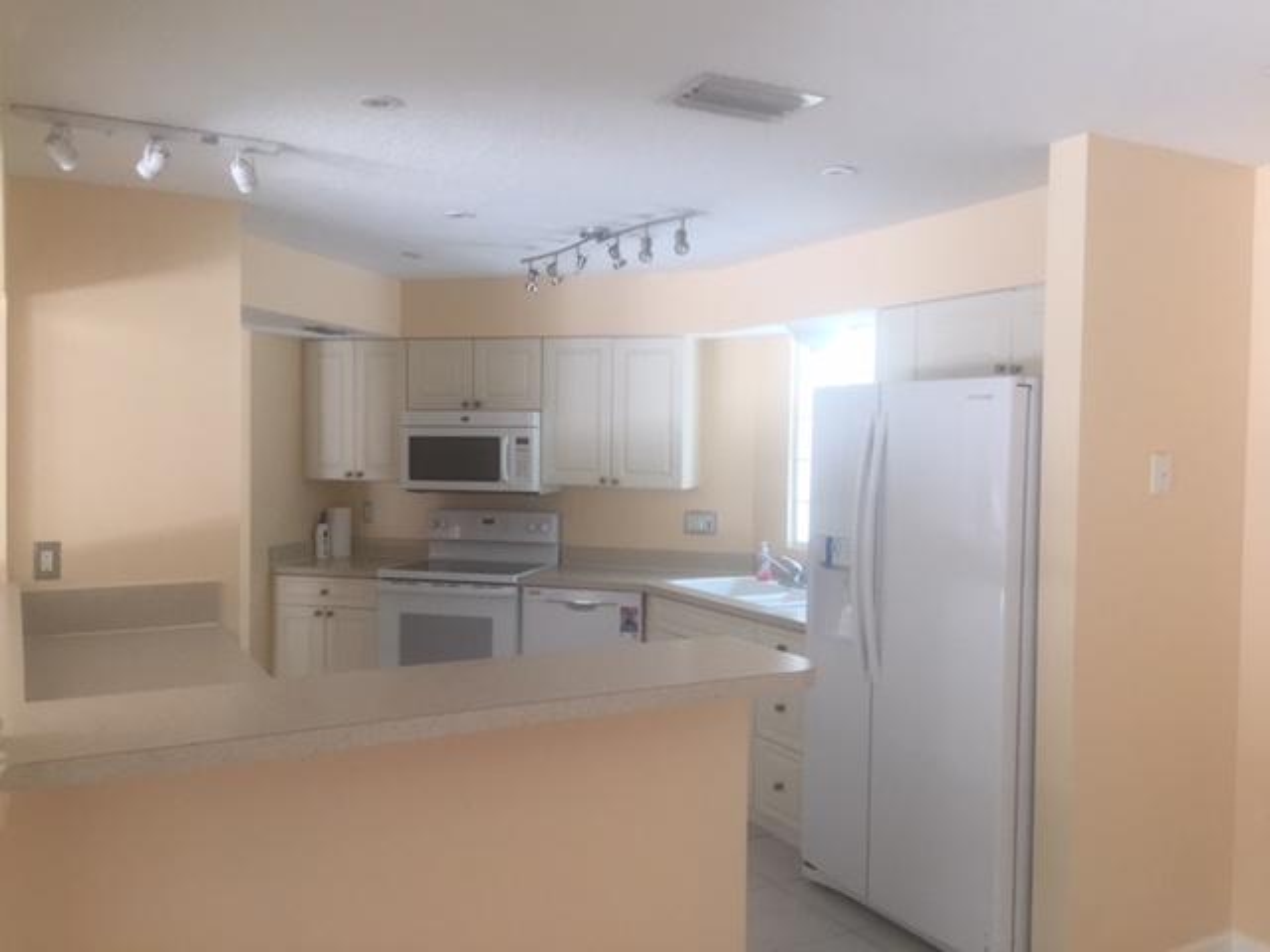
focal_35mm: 29
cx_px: 635
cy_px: 476
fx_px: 1064
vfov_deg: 48.2
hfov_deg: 61.7
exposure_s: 1/30
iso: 40
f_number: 2.2
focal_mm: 4.15
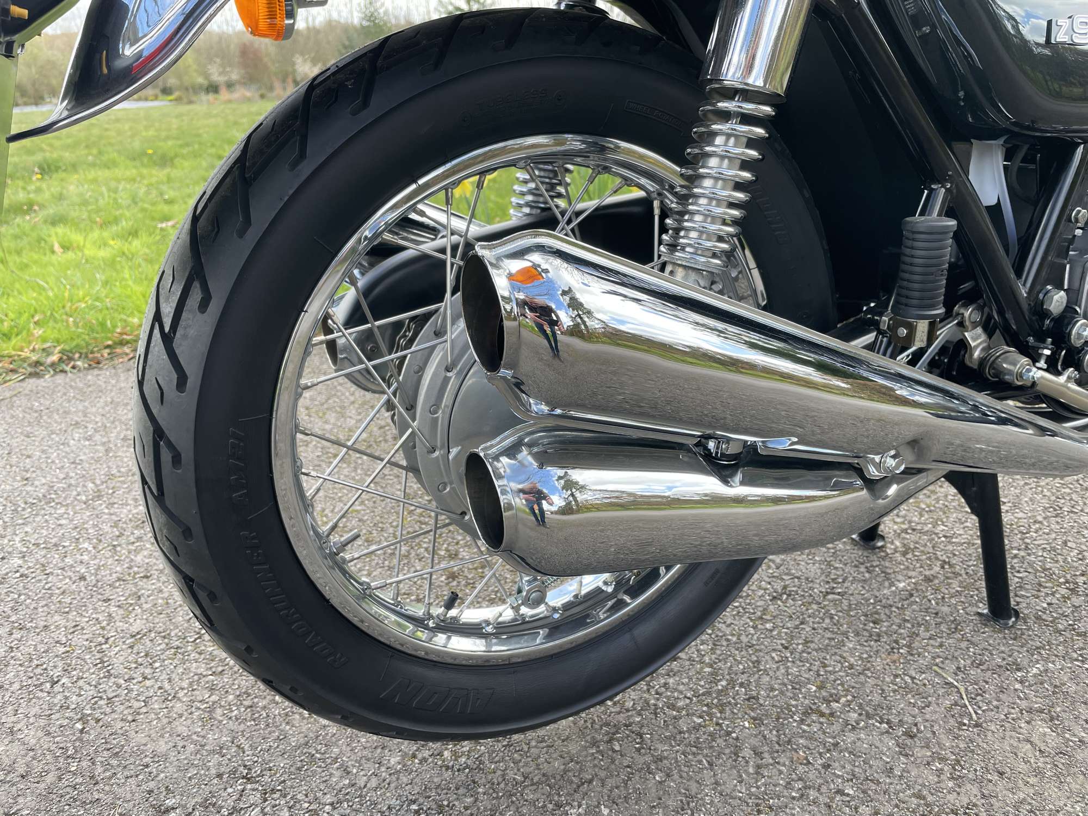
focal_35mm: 26
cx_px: 544
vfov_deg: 53.1
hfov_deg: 67.3
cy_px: 408
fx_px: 817
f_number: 1.6
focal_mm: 4.2
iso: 32
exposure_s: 1/307
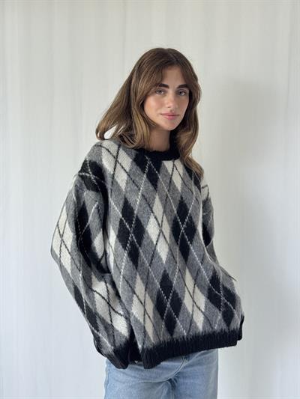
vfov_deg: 39.6
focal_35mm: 48
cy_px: 200
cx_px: 150
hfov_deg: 30.3
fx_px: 554
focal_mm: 6.76
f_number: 1.78
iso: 100
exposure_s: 1/120
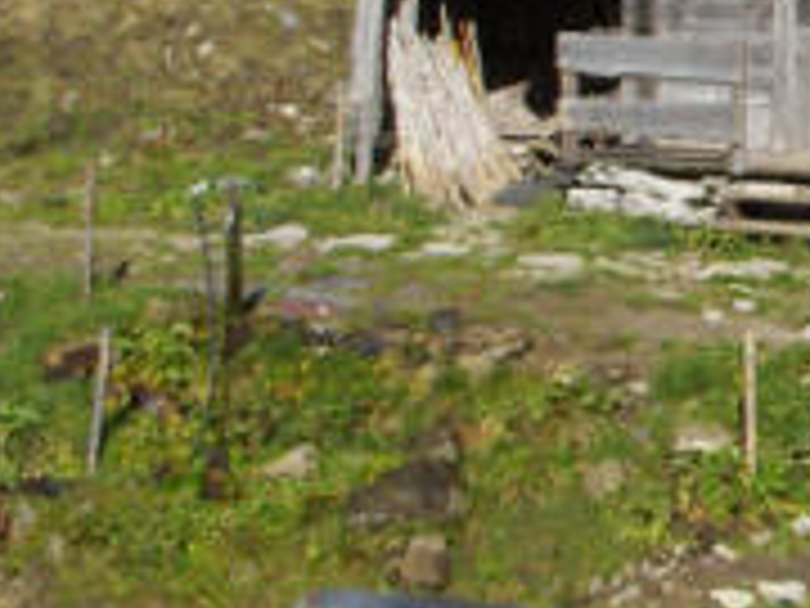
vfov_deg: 12.9
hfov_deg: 16.5
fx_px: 2668
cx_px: 974
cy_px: 59
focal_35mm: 114
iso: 100
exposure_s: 1/1429
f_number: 4.3
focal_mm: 5.8
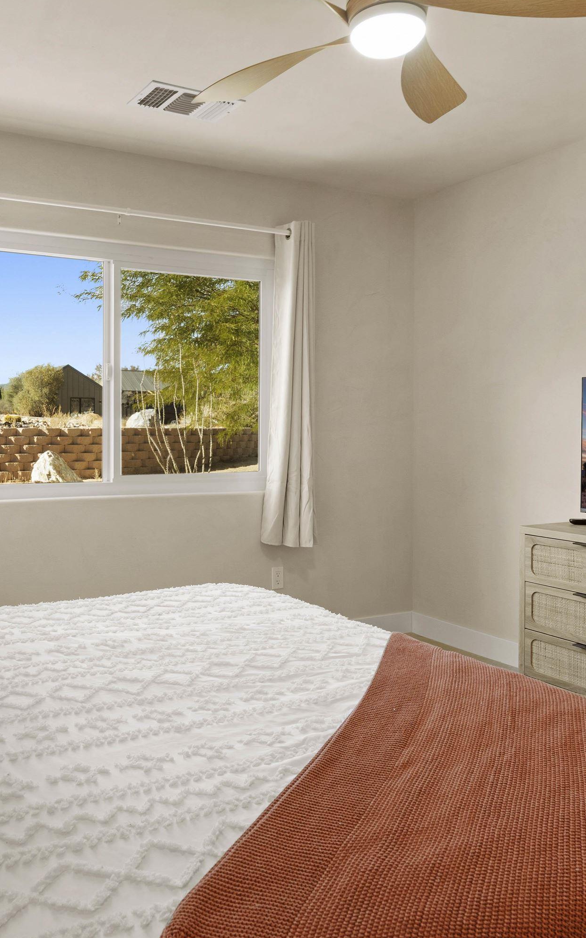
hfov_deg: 40.1
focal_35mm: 31
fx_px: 787
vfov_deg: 61.6
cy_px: 464
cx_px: 173
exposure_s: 1/25
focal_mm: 19.5
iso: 400
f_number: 11
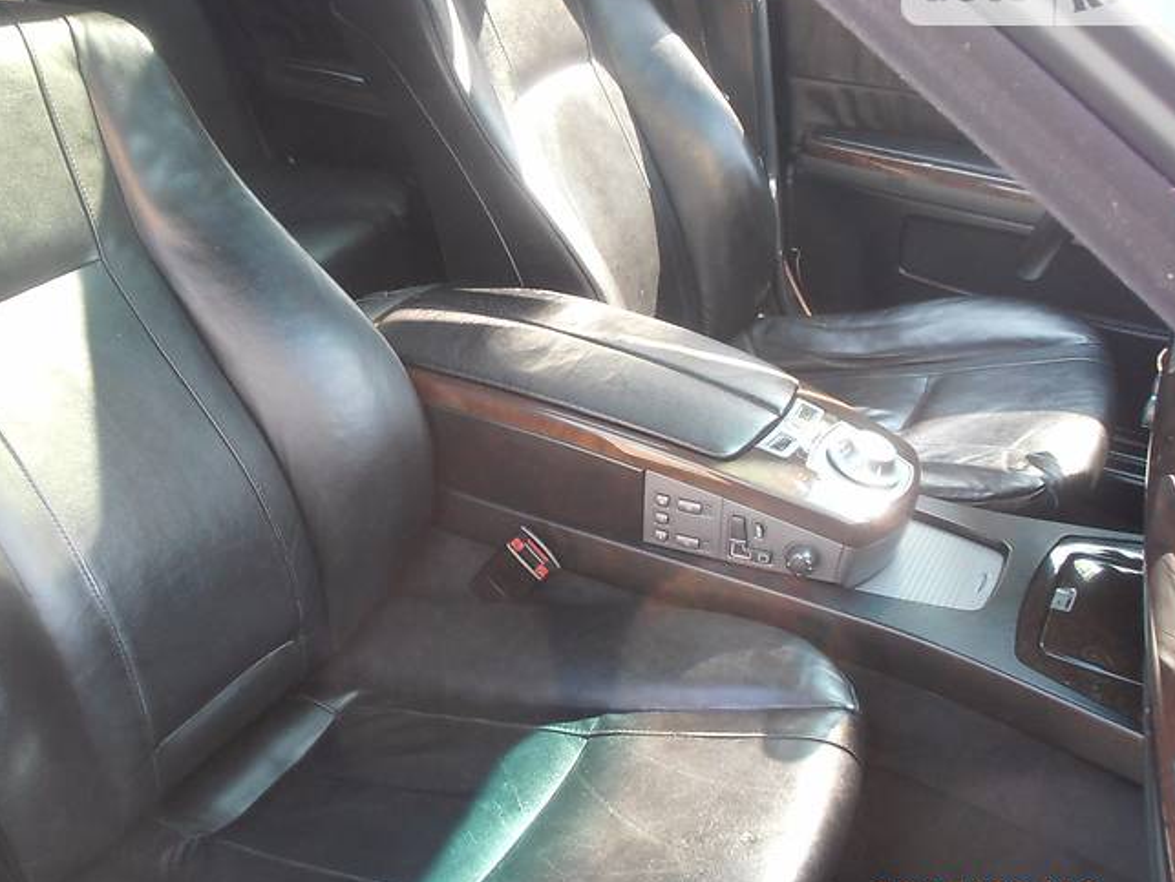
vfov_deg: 31.5
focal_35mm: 46
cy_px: 473
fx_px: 1562
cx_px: 460
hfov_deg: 41.0
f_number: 3.9
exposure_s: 1/30
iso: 125
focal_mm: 6.6
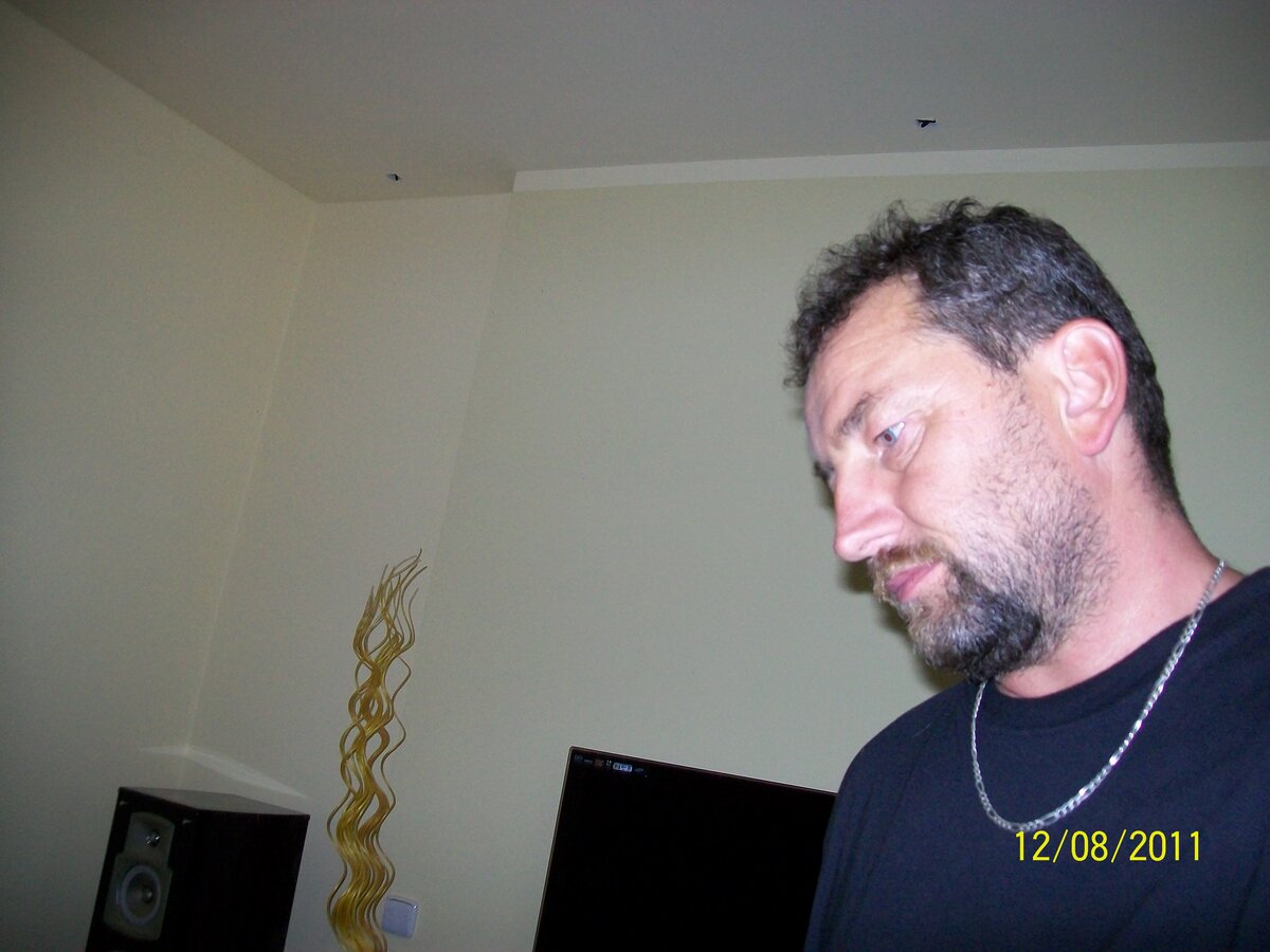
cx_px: 635
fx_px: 1247
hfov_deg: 54.0
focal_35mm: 34
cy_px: 476
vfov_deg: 41.8
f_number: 2.7
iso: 160
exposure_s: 1/60
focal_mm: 6.1
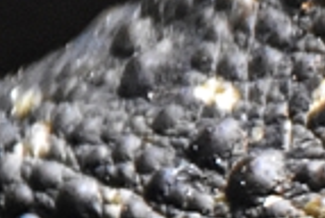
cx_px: 811
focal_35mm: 1394
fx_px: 12611
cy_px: 287
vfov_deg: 1.0
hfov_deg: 1.5
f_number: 5.6
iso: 3600
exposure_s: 1/60
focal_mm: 130
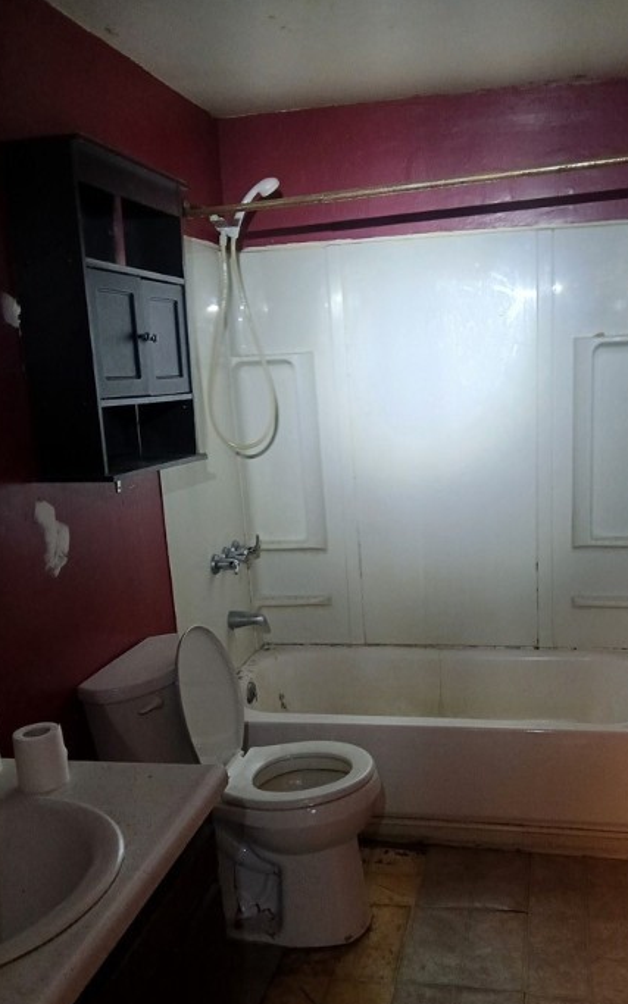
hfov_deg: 40.3
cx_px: 391
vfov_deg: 61.1
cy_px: 556
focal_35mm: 31
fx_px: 849
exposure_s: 1/30
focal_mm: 3.98
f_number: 1.8
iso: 250
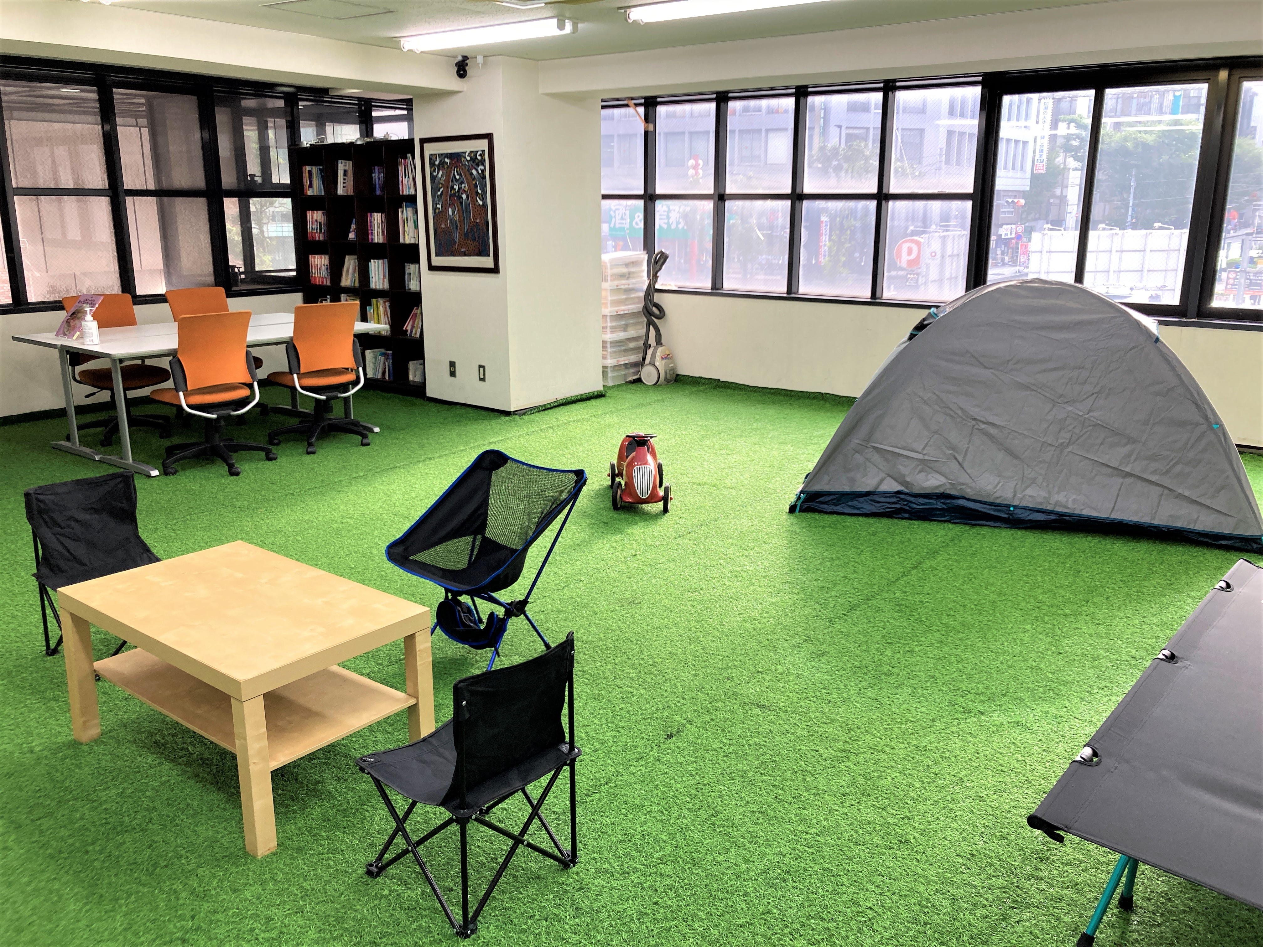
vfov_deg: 49.7
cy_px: 474
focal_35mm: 28
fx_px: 1022
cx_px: 632
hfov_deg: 63.4
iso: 50
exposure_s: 1/100
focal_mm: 3.99
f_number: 1.8
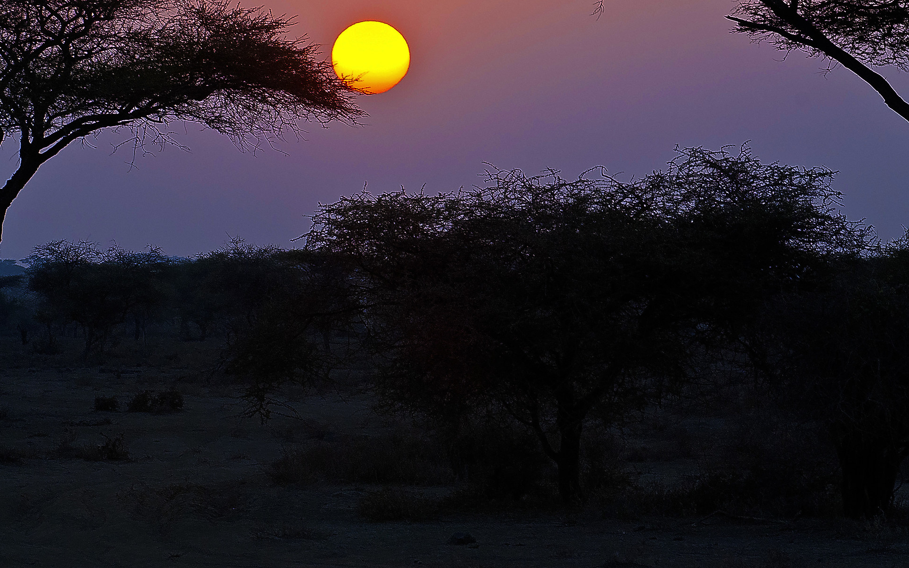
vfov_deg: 3.8
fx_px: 8472
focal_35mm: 342
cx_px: 412
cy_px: 191
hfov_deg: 6.1
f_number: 9
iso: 400
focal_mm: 180
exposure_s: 1/100
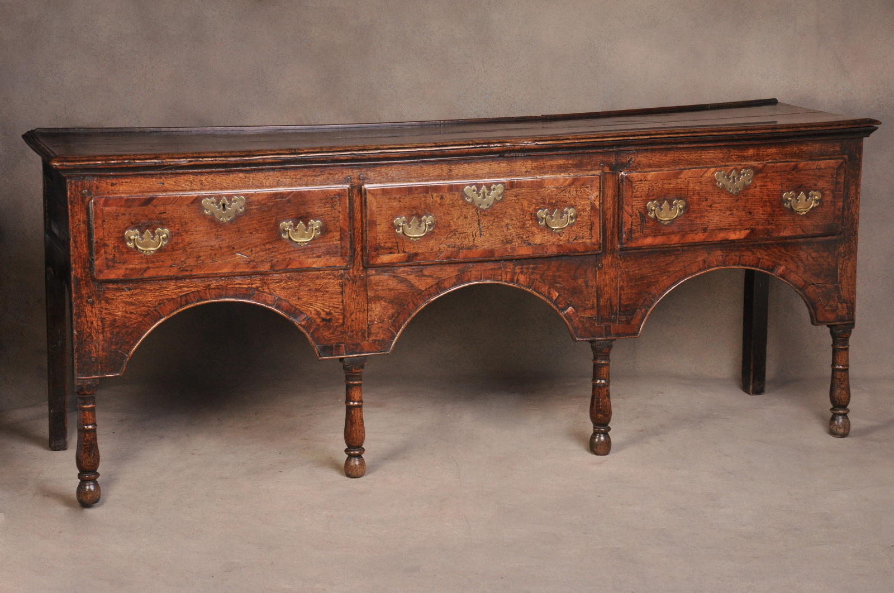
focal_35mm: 87
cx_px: 447
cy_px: 296
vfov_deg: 15.7
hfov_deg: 23.4
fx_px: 2157
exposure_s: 1/100
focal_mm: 58
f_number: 6.3
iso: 800
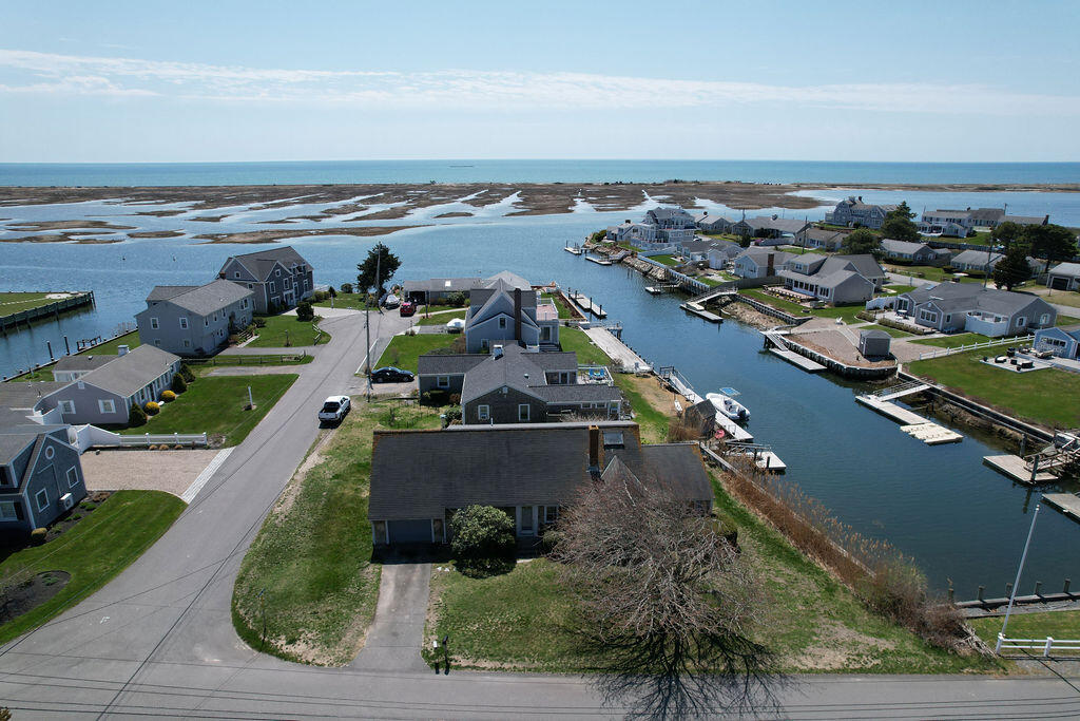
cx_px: 540
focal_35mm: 22
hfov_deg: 78.6
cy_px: 360
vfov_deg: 57.2
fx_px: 660
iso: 140
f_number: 2.8
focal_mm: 8.38
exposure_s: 1/3000
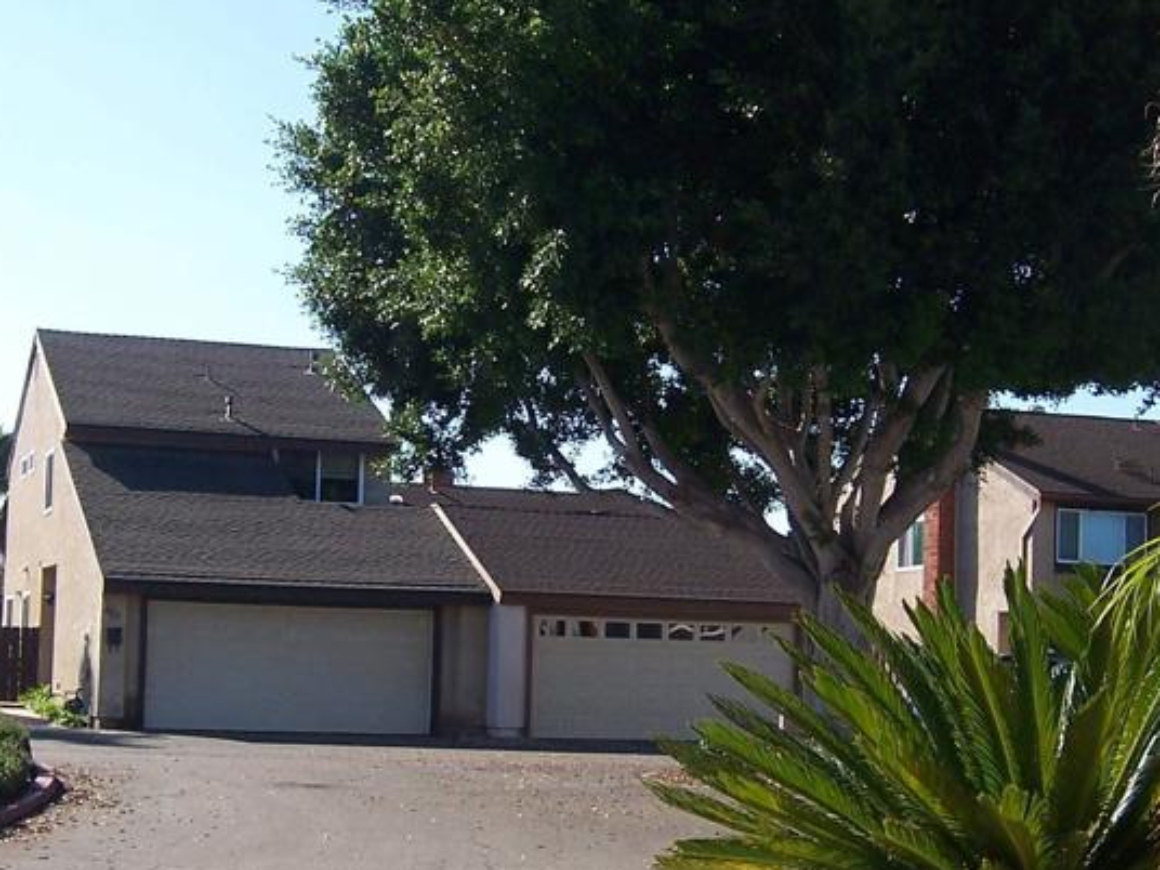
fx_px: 2111
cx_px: 470
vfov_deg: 23.2
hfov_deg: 30.6
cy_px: 571
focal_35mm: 63
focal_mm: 5.5
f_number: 3.4
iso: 80
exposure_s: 1/750
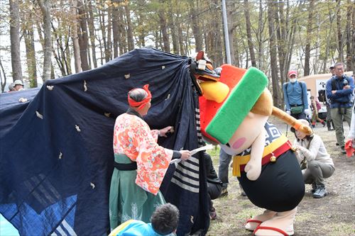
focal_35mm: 57
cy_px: 118
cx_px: 178
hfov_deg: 35.1
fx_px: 562
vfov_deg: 23.8
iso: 2500
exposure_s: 1/500
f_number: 11
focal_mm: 38
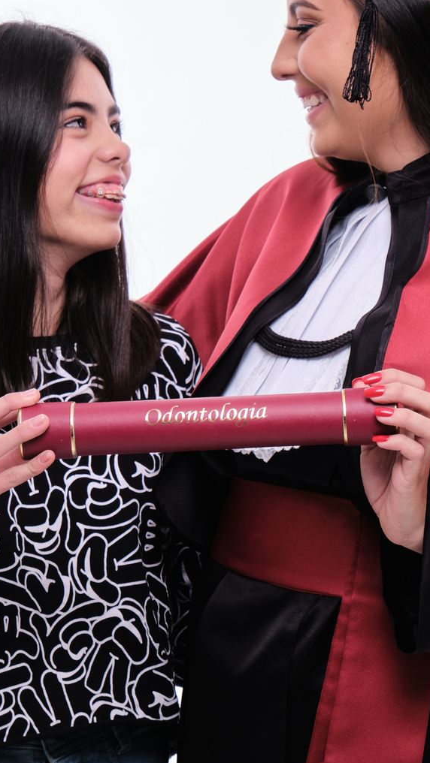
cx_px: 274
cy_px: 477
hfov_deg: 8.6
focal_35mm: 141
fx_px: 2856
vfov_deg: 15.2
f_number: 7.1
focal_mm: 50.5
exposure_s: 1/160
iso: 160
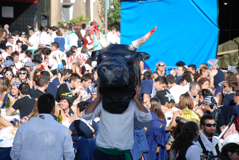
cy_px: 80
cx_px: 120
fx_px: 1048
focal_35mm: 158
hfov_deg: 13.0
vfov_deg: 8.8
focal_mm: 105
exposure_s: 1/320
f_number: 5.6
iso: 200
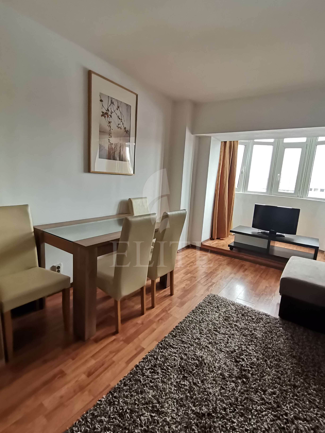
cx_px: 162
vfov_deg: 87.8
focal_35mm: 18
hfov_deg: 71.6
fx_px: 225
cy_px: 216
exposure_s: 1/50
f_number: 2.4
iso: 125
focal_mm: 1.78
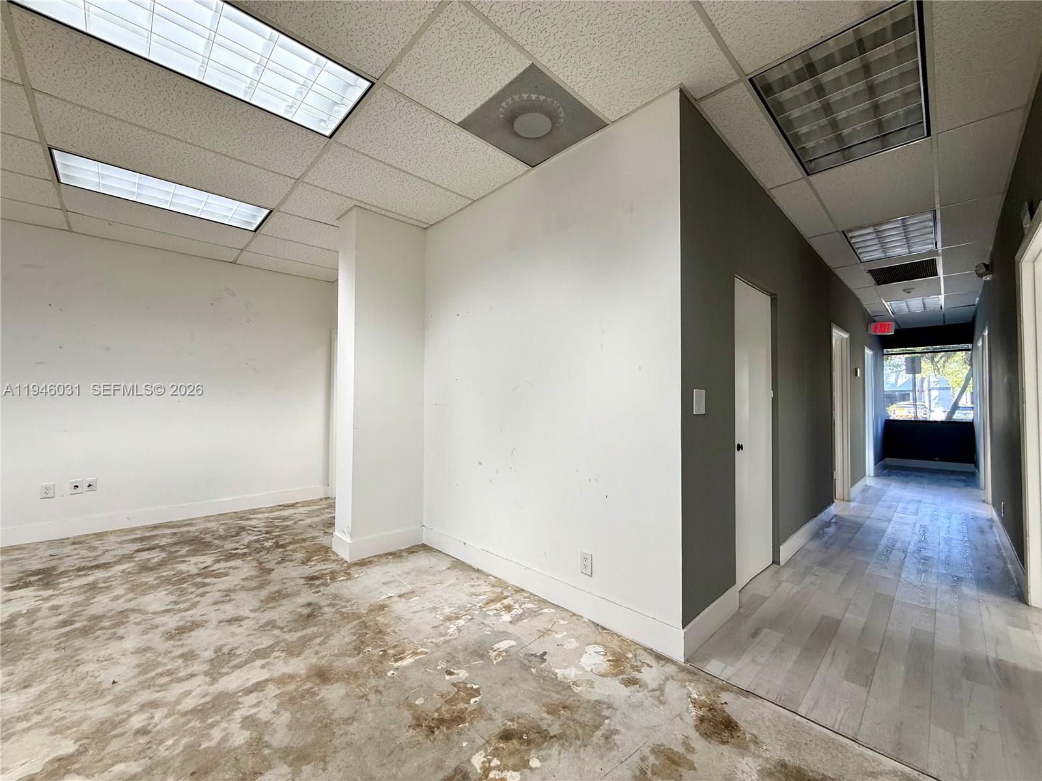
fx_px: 421
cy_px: 390
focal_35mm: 14
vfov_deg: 85.7
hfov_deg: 102.1
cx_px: 521
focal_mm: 2.22
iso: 100
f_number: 2.2
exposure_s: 1/120
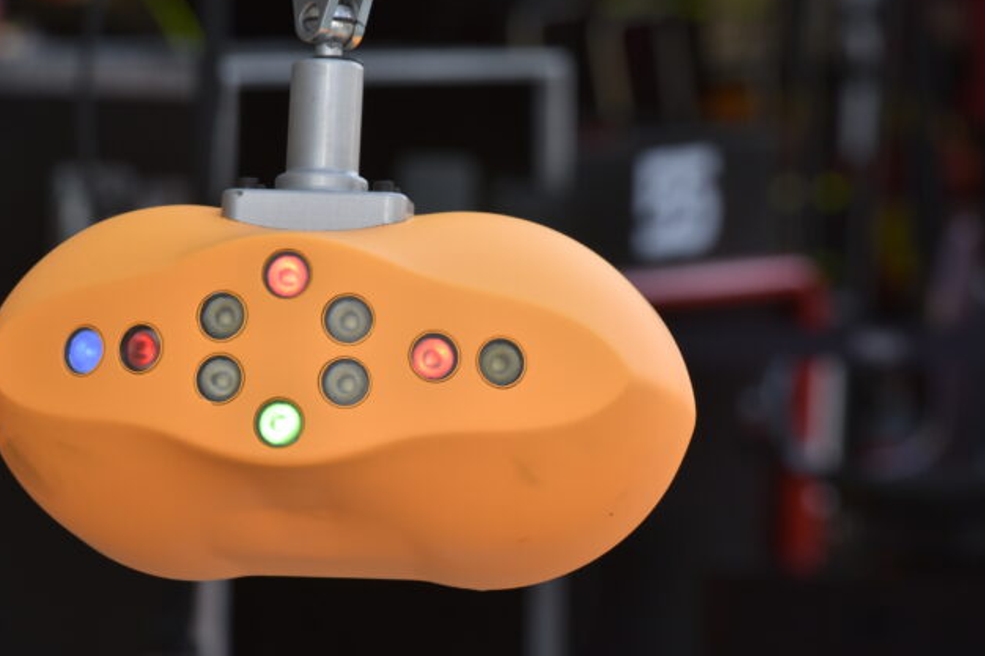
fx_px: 12090
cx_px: 489
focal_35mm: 442
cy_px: 367
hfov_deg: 4.7
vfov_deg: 3.1
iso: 500
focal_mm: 360
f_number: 18
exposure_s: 1/200
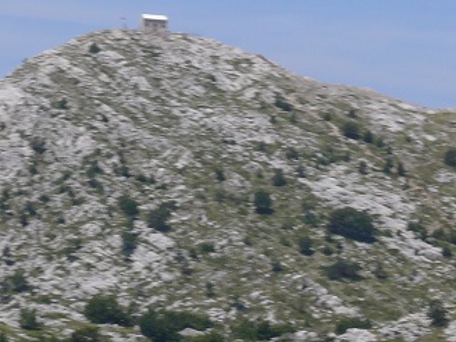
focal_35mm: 344
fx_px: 4532
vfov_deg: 4.3
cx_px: 144
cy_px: -51
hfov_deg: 5.8
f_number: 7.1
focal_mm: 21.8
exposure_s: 1/500
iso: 100
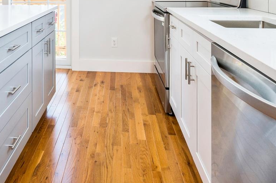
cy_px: 4
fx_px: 283
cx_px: 83
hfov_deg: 50.6
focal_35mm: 37
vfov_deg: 33.2
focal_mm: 14
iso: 200
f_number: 11
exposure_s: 1/13
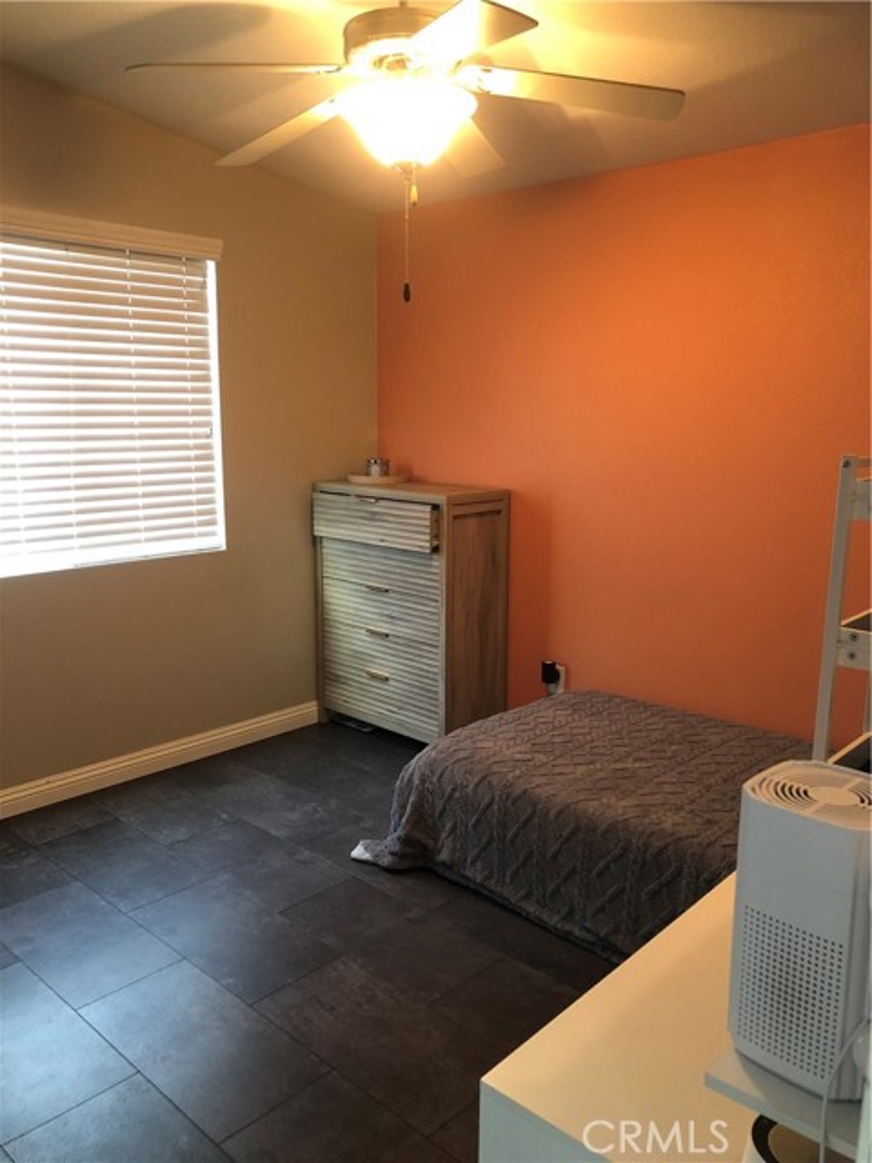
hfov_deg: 49.7
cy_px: 582
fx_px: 940
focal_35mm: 28
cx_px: 436
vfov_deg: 63.4
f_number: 1.8
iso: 80
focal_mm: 3.99
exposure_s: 1/15
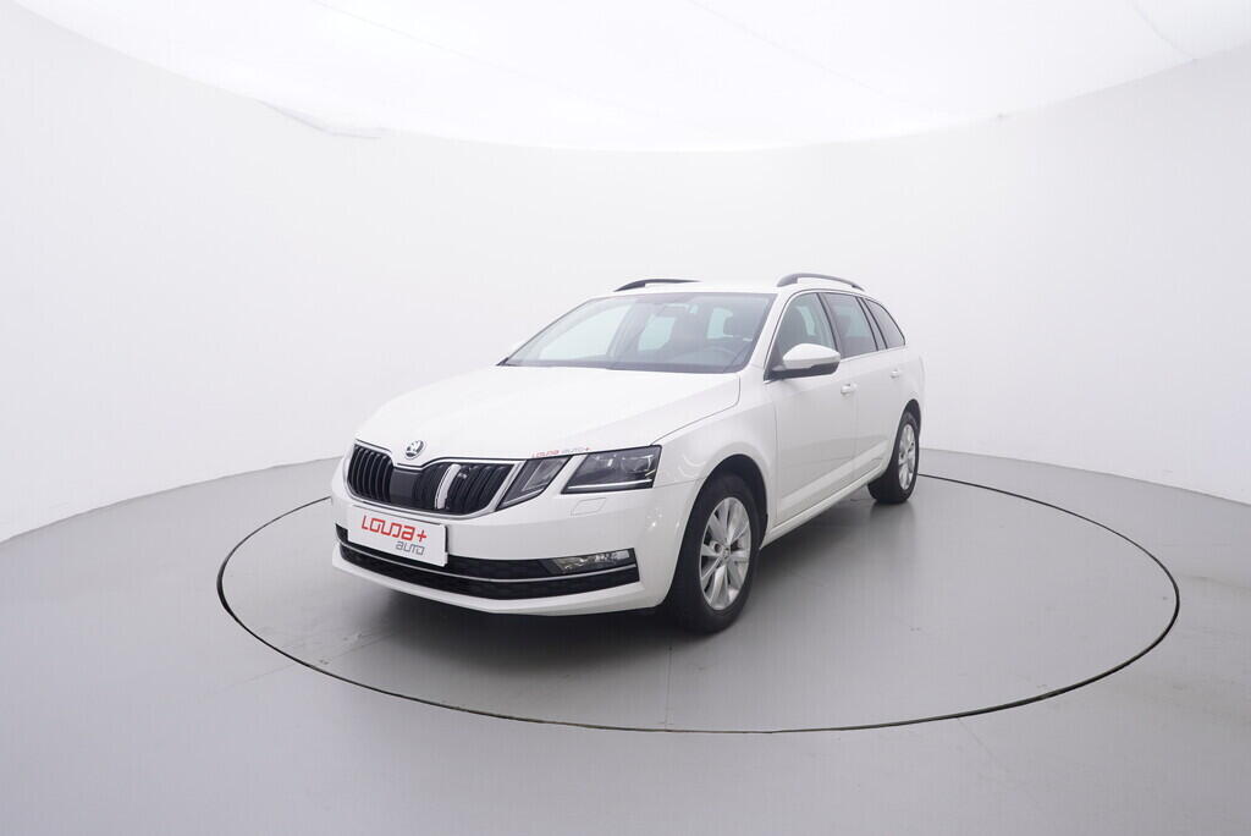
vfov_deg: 56.2
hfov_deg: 77.3
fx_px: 782
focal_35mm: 22
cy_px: 418
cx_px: 626
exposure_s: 1/80
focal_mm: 15
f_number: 5
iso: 200
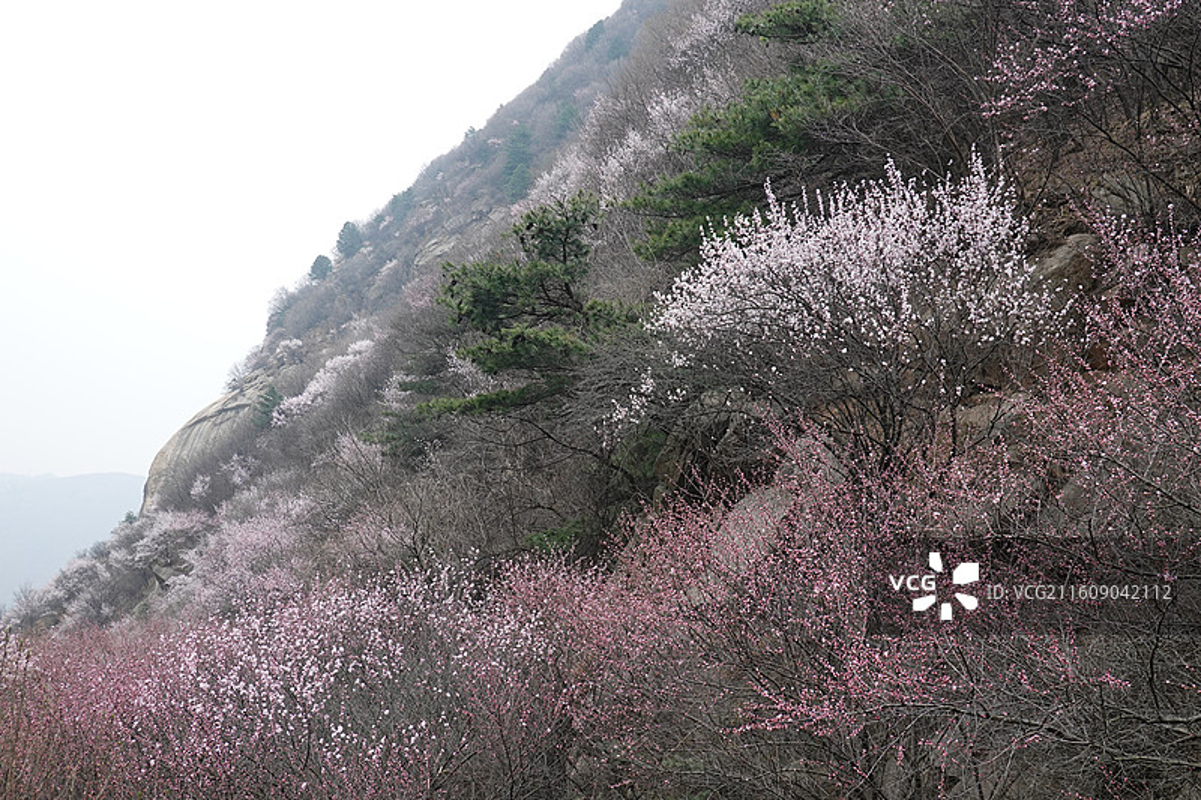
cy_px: 400
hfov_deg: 50.7
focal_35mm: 38
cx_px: 600
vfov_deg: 35.0
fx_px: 1267
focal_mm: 14.12
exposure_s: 1/160
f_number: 3.5
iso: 125
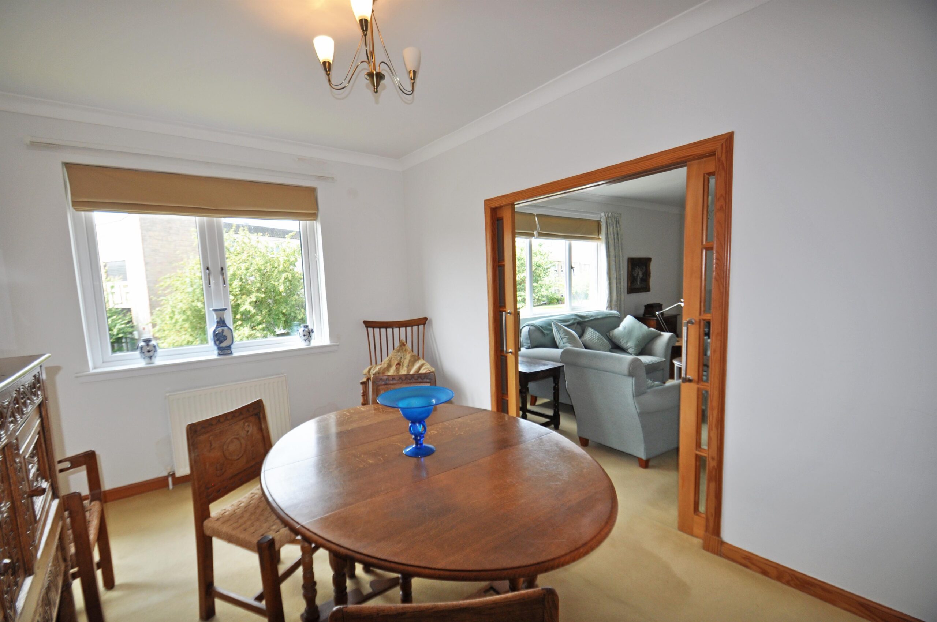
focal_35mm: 15
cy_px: 311
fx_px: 390
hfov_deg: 100.5
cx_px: 468
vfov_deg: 77.2
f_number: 3.5
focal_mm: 10
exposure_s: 1/200
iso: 280
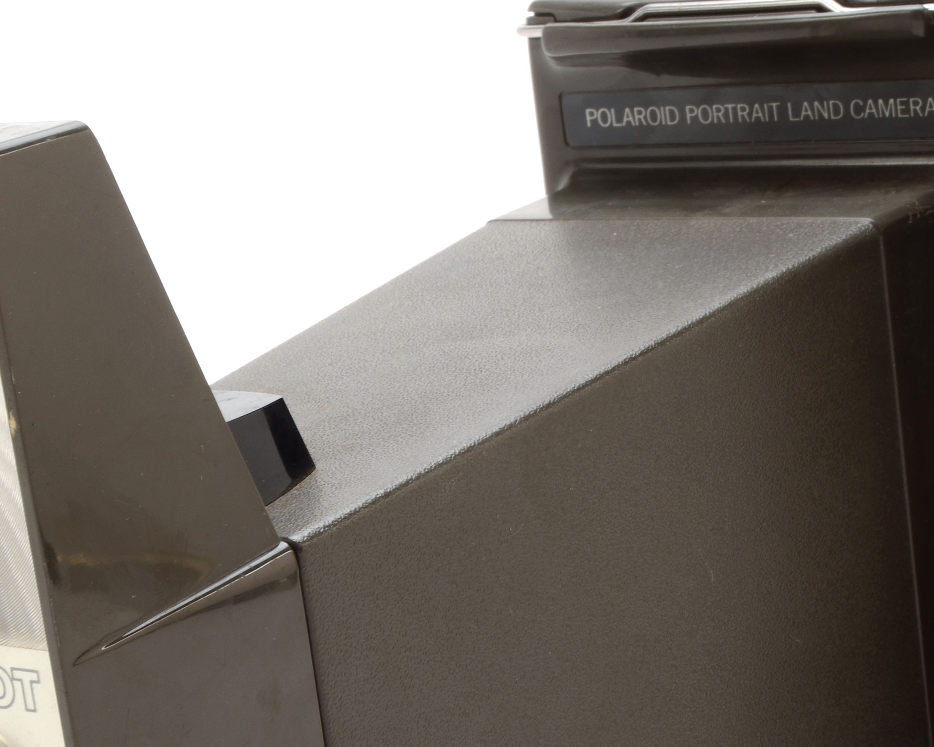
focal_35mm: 105
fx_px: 2903
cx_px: 524
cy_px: 531
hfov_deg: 18.3
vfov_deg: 14.6
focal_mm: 38
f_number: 20
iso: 100
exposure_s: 1/160
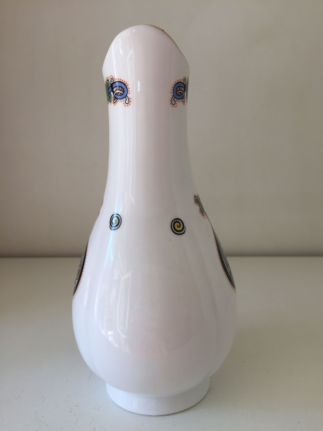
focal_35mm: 29
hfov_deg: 48.2
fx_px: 361
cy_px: 216
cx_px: 162
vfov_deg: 61.7
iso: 40
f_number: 2.2
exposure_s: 1/100
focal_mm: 4.15
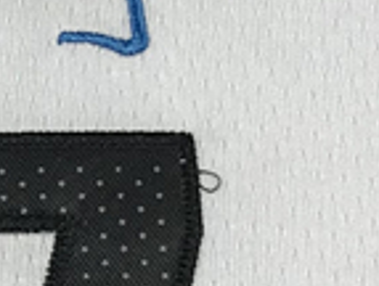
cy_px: 188
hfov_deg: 9.1
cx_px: -284
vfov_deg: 7.2
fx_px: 2283
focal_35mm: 208
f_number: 1.8
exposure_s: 1/106
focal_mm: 3.99
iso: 20
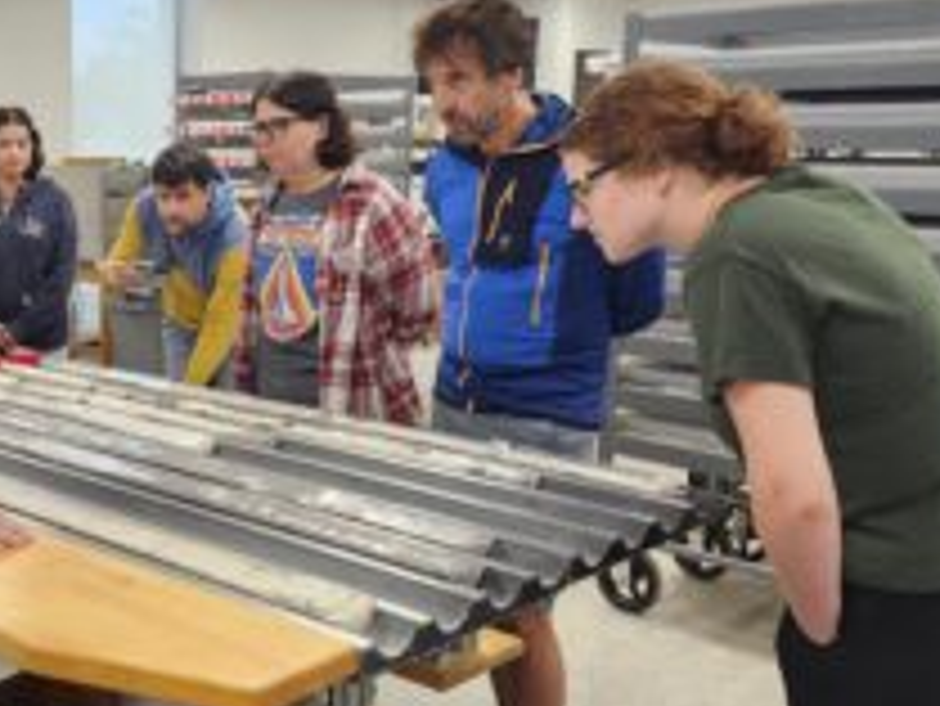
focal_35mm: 44
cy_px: 337
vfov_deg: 32.9
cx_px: 162
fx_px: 1196
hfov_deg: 40.8
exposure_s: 1/120
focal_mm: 5.54
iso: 200
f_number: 1.8
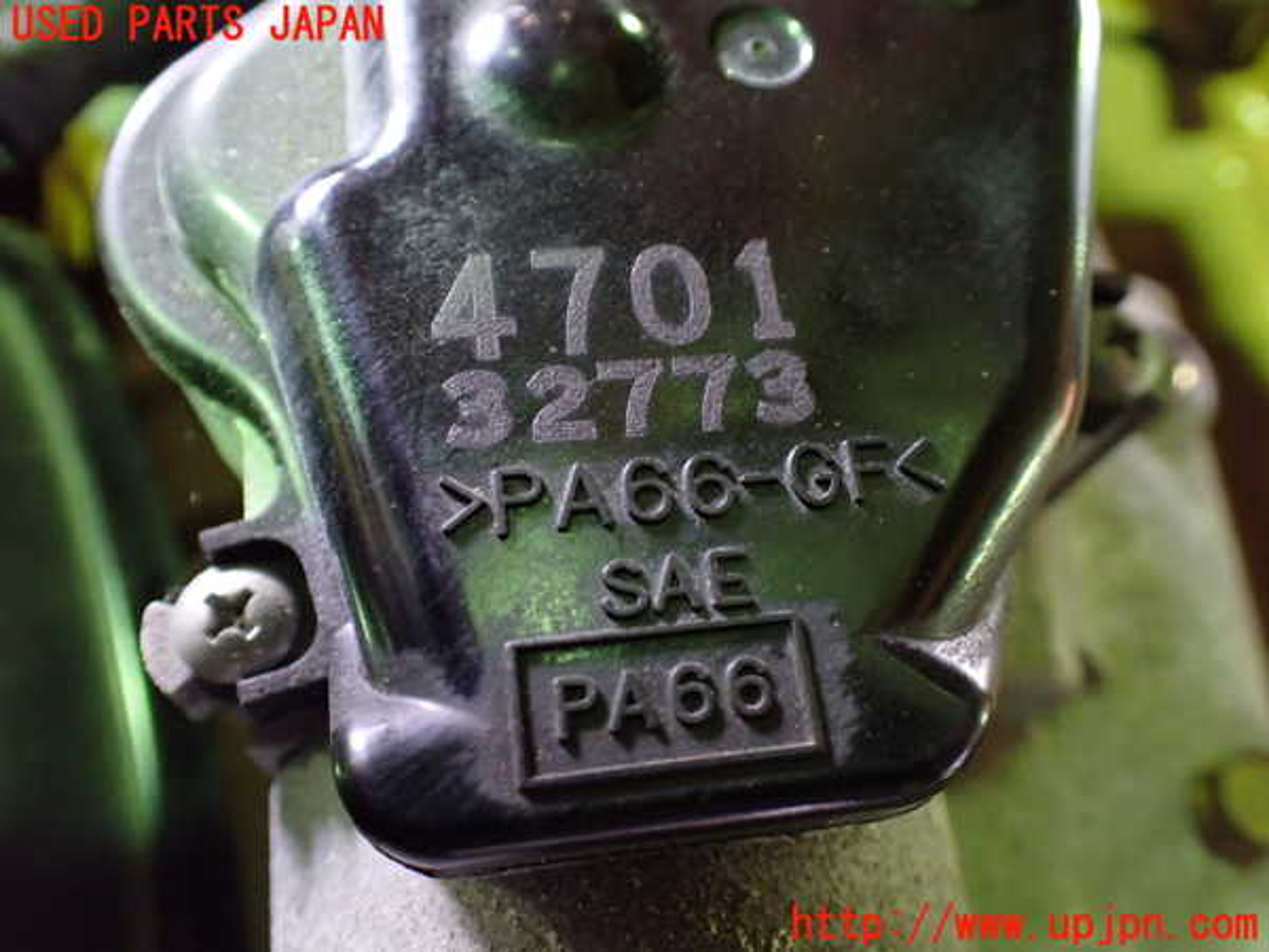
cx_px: 634
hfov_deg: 60.0
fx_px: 1100
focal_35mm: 30
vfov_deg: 46.8
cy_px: 476
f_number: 2.3
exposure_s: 1/30
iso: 1000
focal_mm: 5.4
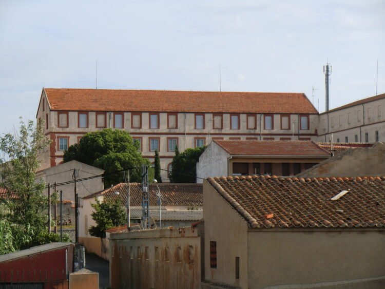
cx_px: 192
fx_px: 1368
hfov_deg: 16.0
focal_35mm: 123
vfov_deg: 12.1
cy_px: 144
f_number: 5.2
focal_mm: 22
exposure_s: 1/320
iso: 64
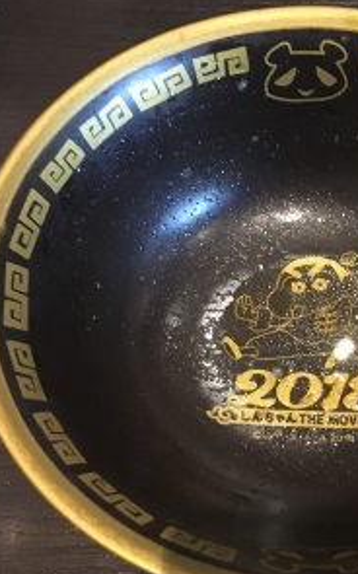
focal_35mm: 50
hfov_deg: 25.3
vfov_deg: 40.3
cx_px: 290
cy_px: 307
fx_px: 782
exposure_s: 1/15
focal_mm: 4.15
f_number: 2.2
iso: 250
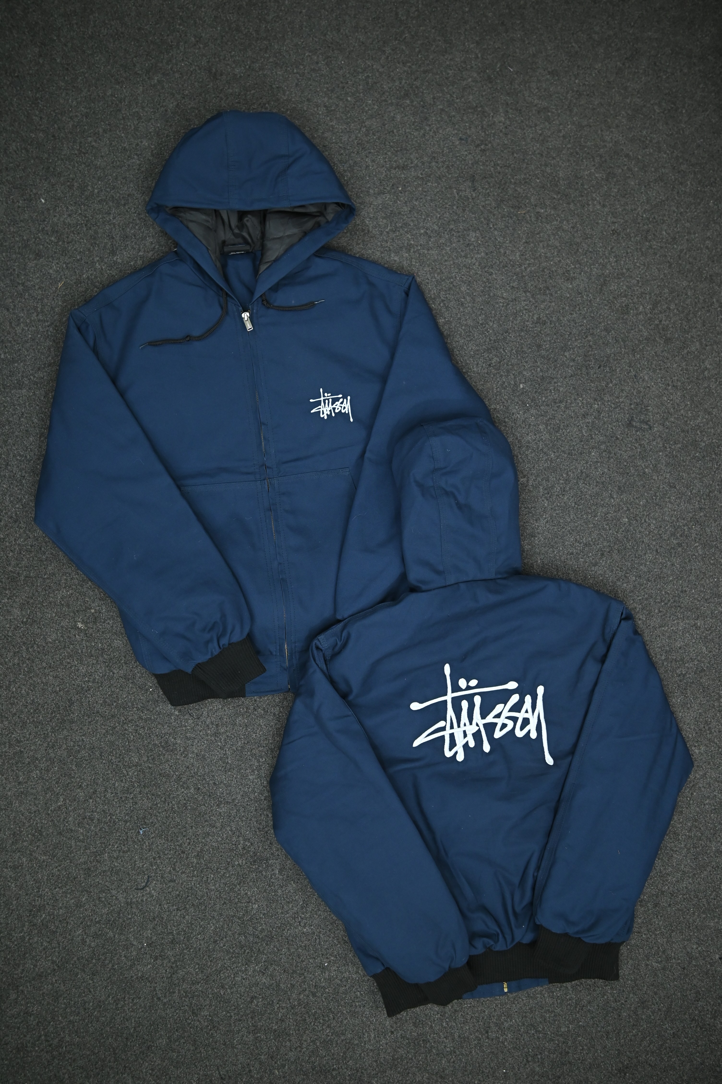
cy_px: 542
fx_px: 1053
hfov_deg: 37.9
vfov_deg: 54.4
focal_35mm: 35
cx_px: 361
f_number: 2.8
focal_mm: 35
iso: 1250
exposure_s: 1/100
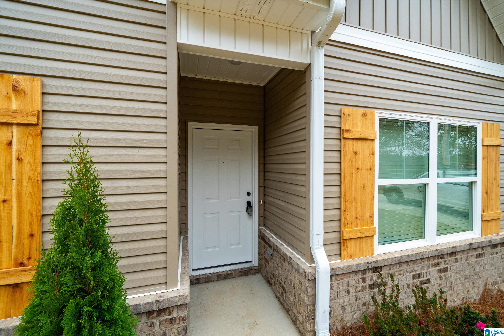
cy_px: 168
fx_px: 196
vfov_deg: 81.2
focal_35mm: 14
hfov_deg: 104.3
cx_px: 252
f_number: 8
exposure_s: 1/125
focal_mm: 14
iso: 800
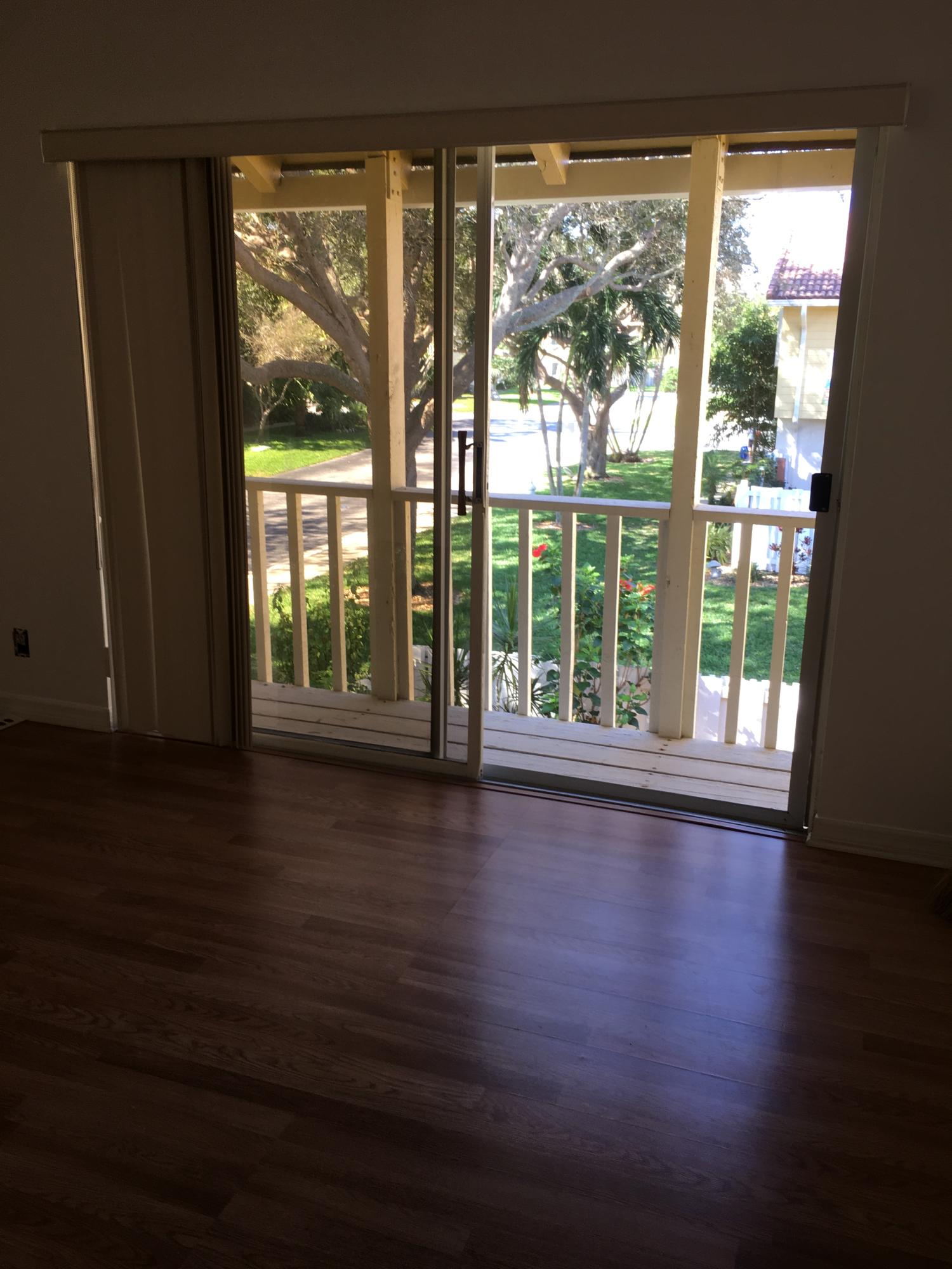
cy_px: 634
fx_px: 1063
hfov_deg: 48.2
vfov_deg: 61.7
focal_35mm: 29
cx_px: 476
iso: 25
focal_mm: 4.15
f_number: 2.2
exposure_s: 1/60
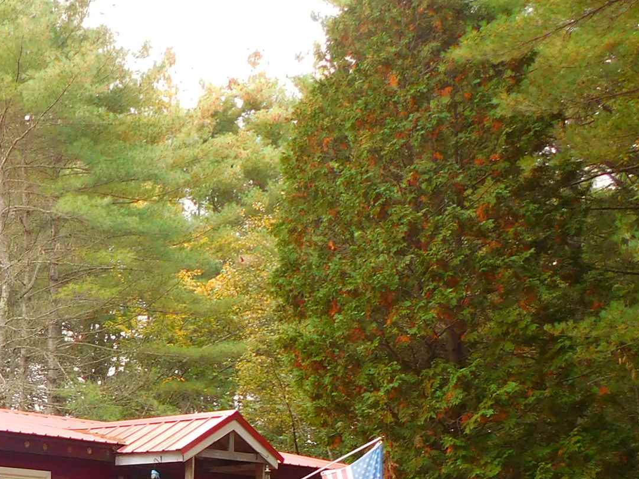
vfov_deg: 17.0
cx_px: -249
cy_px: 489
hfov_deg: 20.5
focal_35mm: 85
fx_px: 1569
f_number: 3.2
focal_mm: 5.3
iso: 125
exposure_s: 1/30
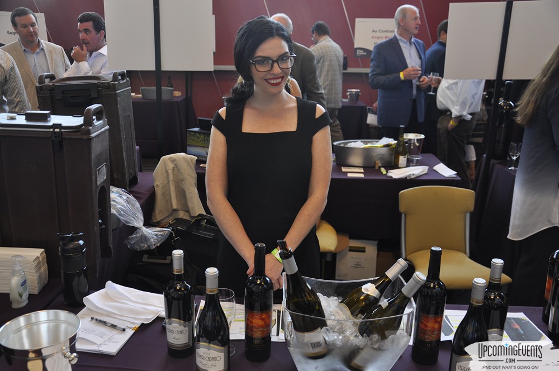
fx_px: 558
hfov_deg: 53.2
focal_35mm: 36
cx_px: 280
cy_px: 186
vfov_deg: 36.8
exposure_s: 1/60
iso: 400
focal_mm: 24
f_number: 5
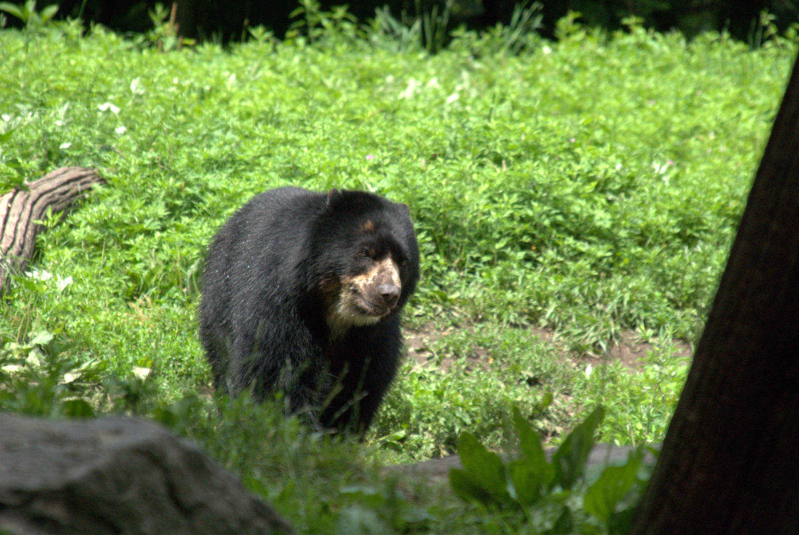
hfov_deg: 4.9
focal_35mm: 420
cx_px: 400
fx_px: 9335
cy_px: 268
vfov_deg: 3.3
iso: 1250
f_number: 9
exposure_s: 1/500
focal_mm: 280
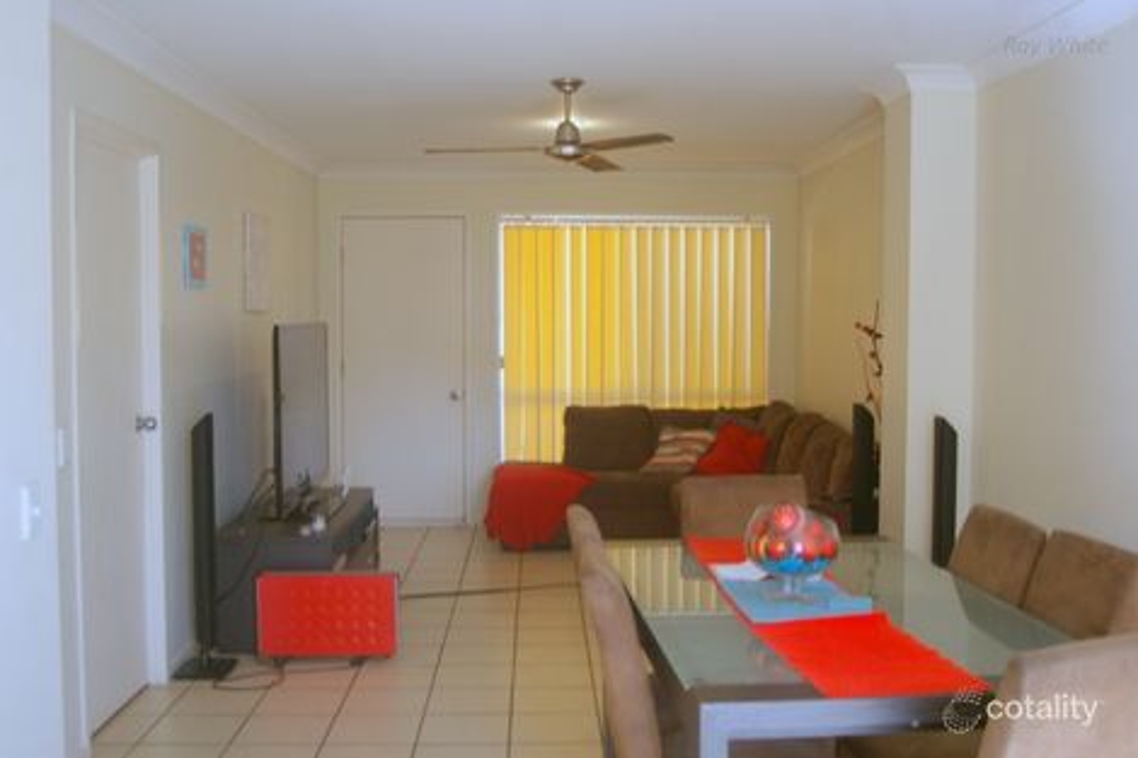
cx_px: 569
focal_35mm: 38
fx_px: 1185
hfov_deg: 51.3
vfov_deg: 35.5
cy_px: 379
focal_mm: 25
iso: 400
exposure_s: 1/60
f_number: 4.5
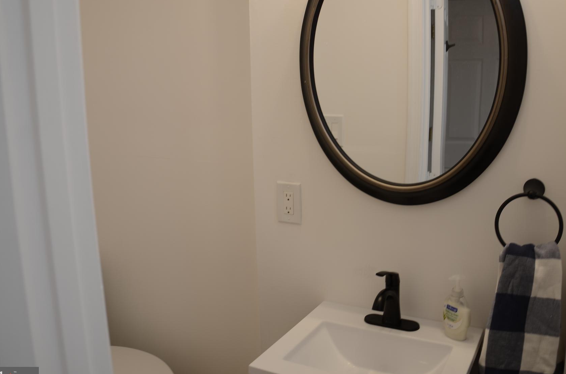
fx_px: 518
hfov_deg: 57.2
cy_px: 163
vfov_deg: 39.7
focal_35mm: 33
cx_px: 310
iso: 100
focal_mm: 18
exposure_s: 1/30
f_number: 3.5
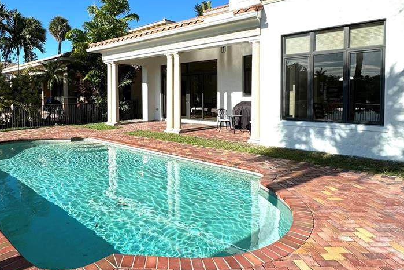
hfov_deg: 70.3
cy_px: 104
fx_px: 281
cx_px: 150
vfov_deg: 50.9
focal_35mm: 25
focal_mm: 2.22
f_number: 2.2
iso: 50
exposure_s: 1/2342
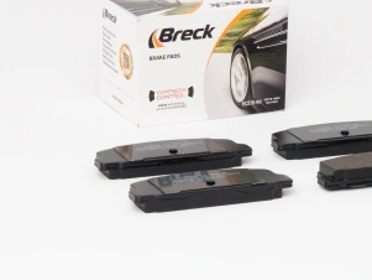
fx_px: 1698
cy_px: 156
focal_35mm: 158
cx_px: 331
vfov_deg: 9.4
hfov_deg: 12.4
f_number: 13
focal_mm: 55
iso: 100
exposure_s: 1/200
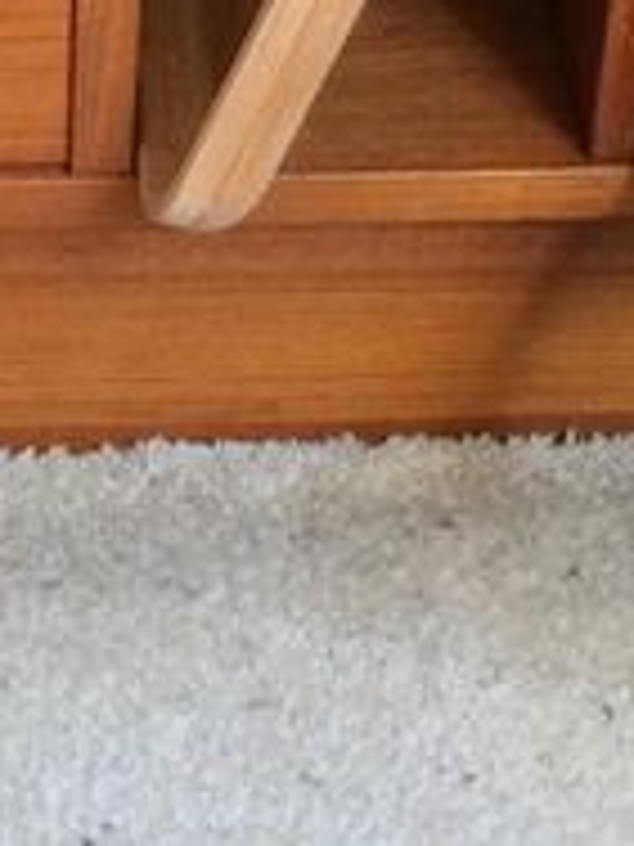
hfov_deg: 10.3
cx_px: 108
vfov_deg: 13.0
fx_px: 3517
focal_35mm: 144
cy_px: -389
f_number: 2.2
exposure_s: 1/30
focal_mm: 4.12
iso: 200
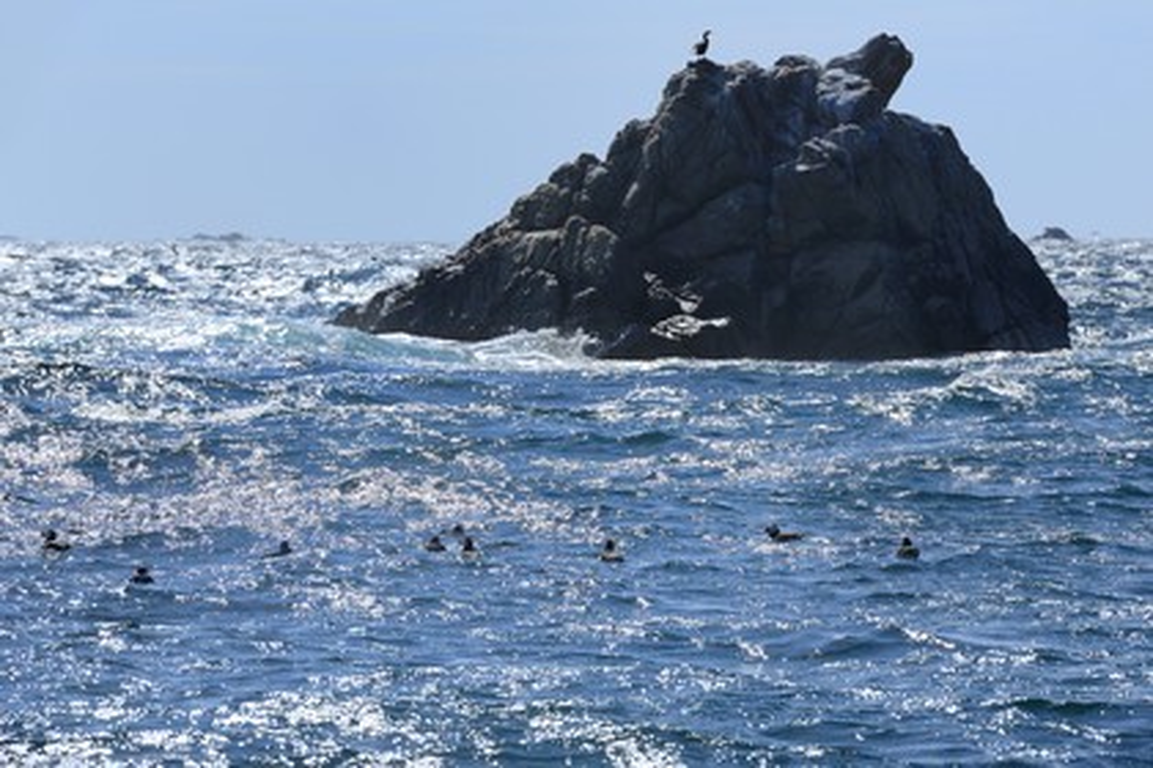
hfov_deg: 10.3
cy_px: 384
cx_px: 576
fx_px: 6405
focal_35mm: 200
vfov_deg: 6.9
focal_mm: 200
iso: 800
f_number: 13
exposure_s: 1/1600
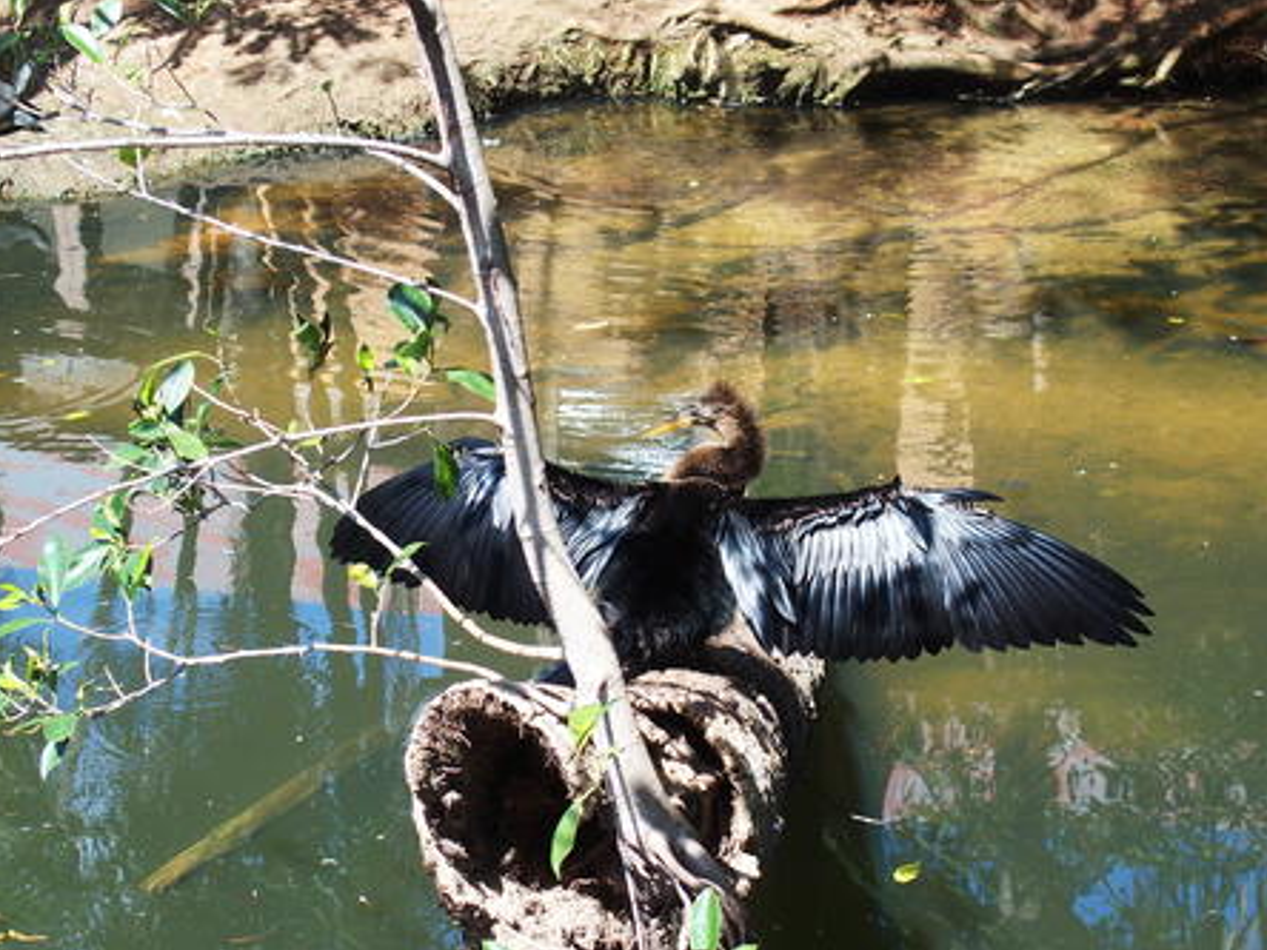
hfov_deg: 25.3
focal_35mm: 77
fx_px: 2818
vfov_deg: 19.1
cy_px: 476
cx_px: 634
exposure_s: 1/320
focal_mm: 16.1
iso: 100
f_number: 3.5
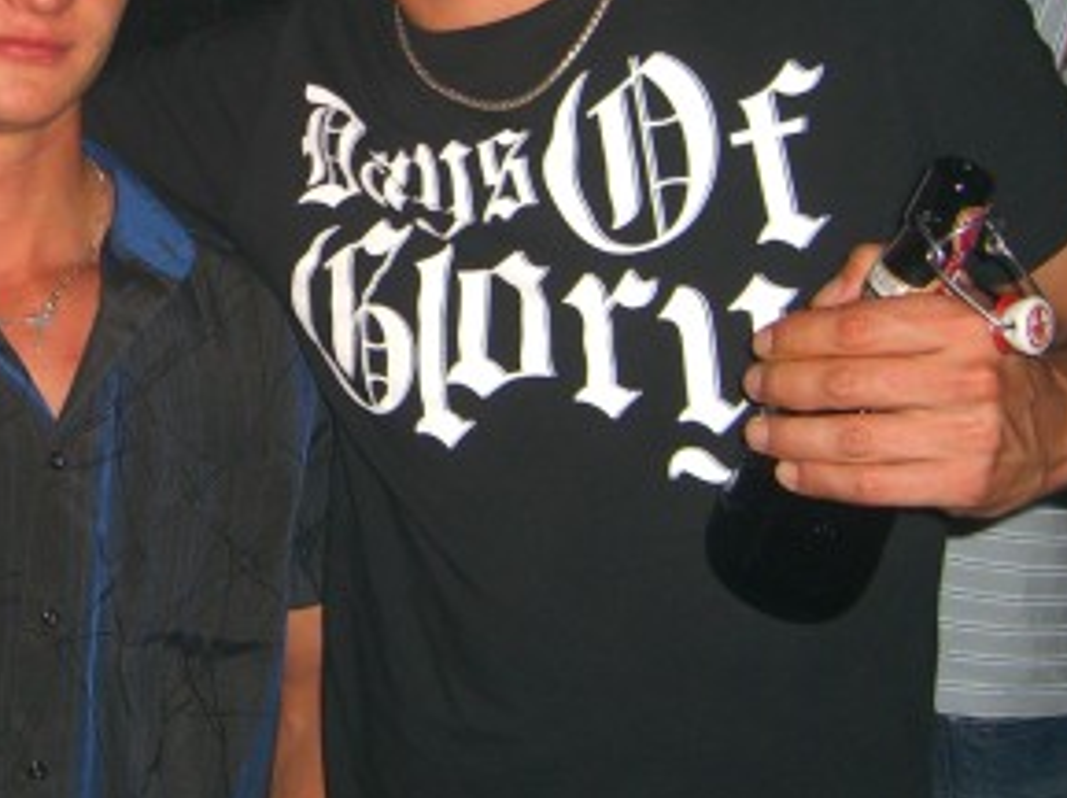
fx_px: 2432
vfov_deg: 18.4
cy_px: 115
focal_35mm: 79
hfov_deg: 24.2
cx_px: 155
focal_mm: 7.9
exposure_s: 1/60
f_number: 2.8
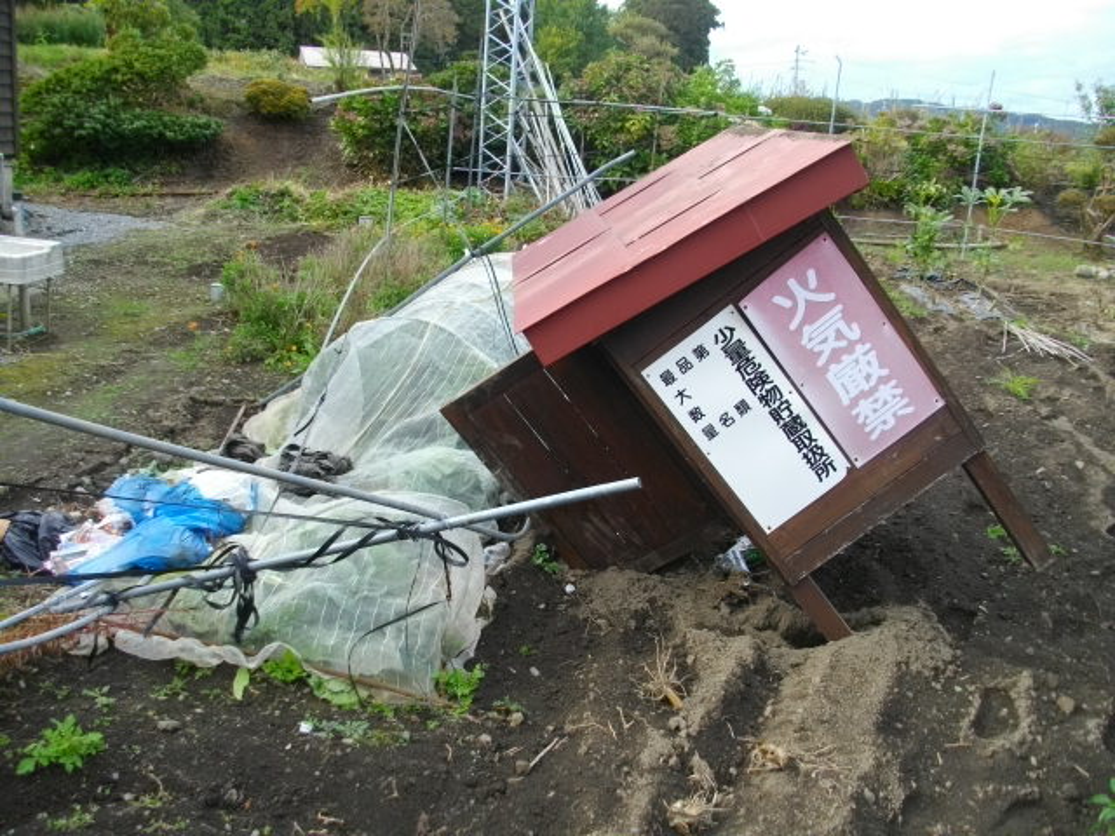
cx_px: 558
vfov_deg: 45.4
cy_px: 418
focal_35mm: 31
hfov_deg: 58.4
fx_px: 999
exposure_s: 1/250
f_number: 2.9
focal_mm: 5.7
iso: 100
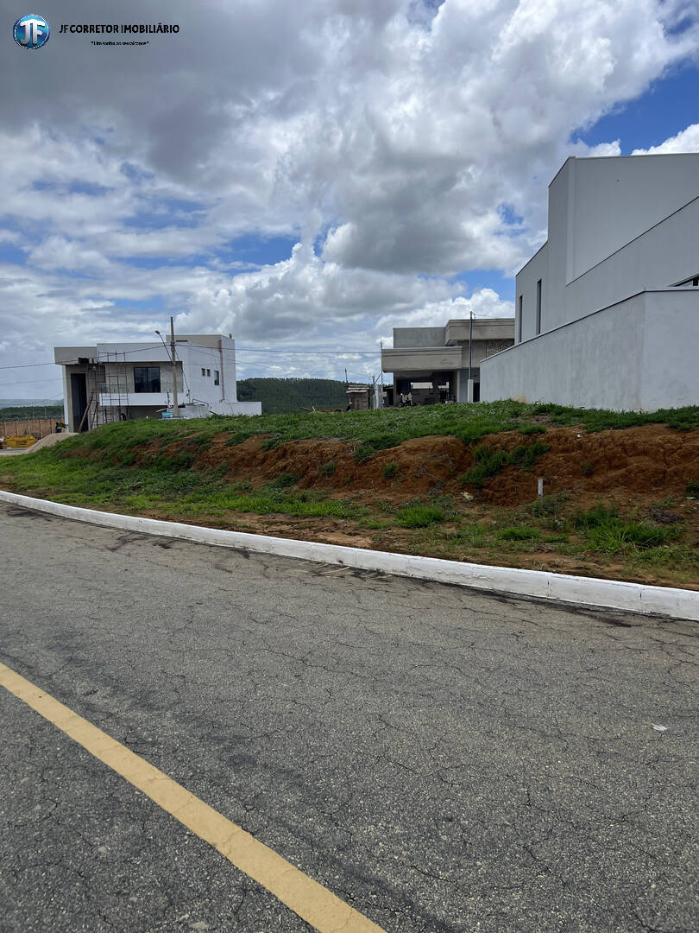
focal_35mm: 26
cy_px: 466
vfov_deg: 67.3
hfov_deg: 53.1
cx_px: 350
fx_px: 700
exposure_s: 1/5882
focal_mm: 5.7
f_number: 1.5
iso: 50
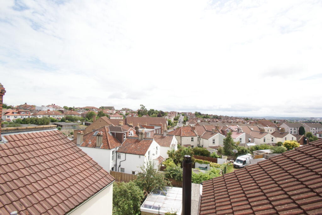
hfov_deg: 100.3
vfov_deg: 77.5
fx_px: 134
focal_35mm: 15
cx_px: 161
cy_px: 108
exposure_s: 1/80
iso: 100
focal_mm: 10
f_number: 13
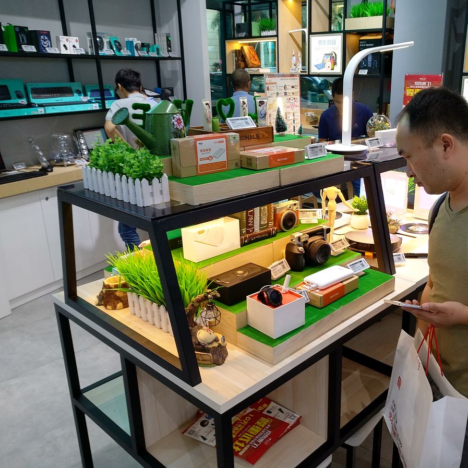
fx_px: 398
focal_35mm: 26
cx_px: 308
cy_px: 234
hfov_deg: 59.7
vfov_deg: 60.9
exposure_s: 1/50
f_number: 2.2
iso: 200
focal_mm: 3.81
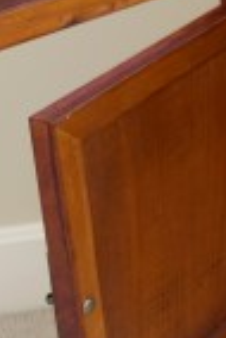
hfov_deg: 8.1
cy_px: -90
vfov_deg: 13.2
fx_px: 1418
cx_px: 607
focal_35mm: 151
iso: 500
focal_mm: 10.4
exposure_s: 1/100
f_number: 1.8
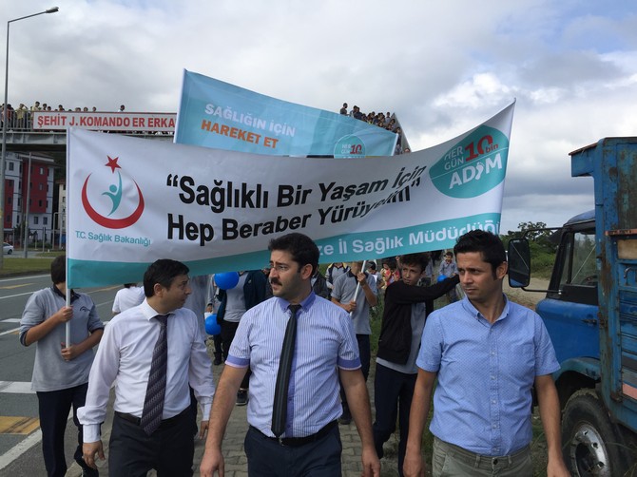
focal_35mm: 29
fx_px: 533
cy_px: 238
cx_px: 318
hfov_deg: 61.7
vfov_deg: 48.2
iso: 32
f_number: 2.2
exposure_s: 1/1980
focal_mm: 4.15
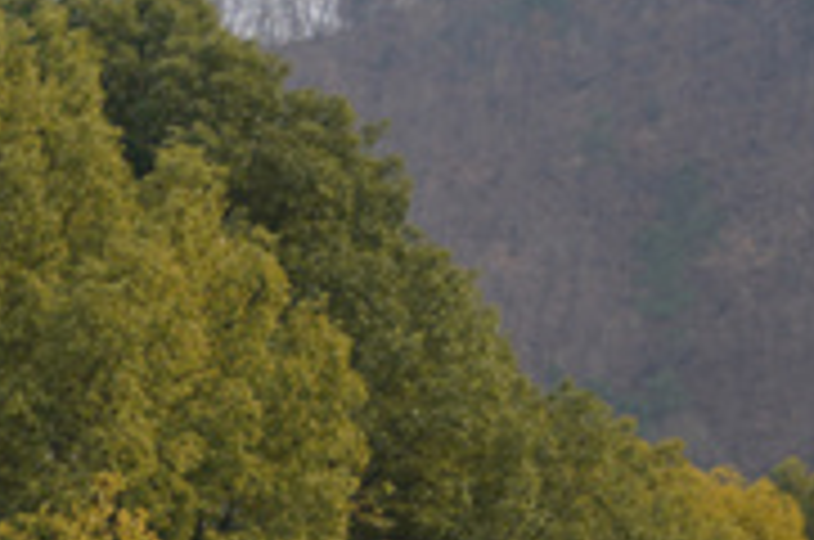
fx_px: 5891
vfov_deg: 5.2
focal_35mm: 261
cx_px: -684
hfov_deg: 7.6
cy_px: 988
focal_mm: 59
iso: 100
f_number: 4
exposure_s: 1/640
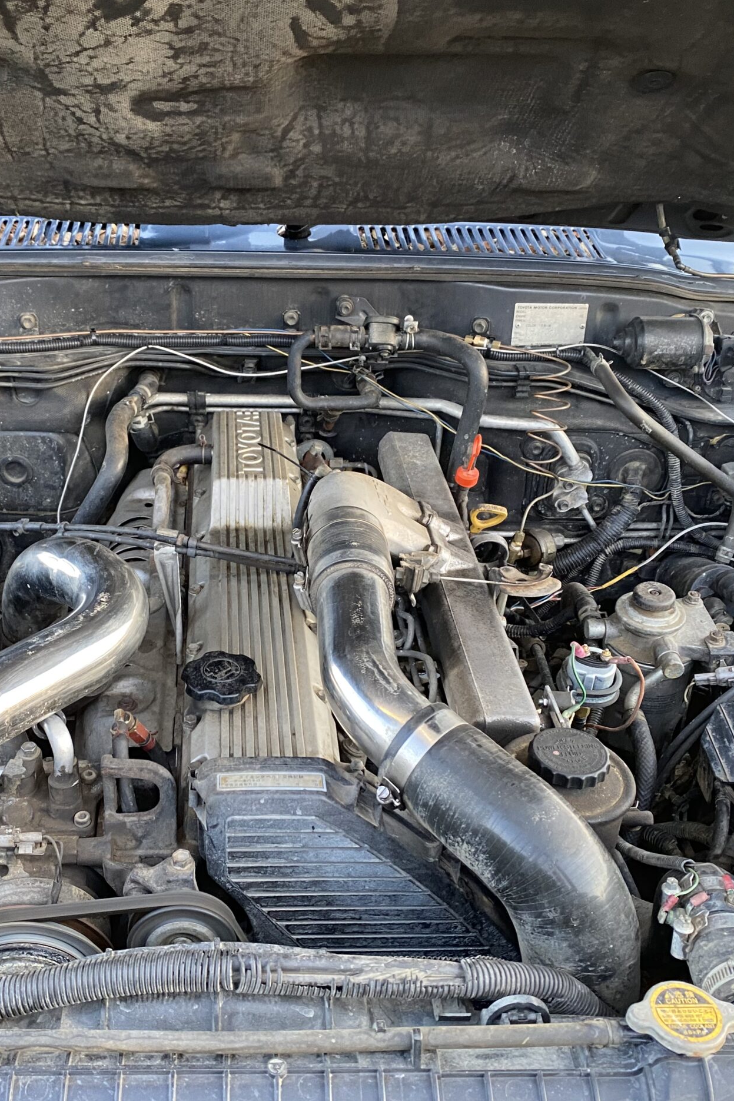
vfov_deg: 51.9
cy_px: 551
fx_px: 1132
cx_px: 261
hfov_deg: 35.7
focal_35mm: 37
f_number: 1.8
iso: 160
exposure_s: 1/60
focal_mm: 4.25
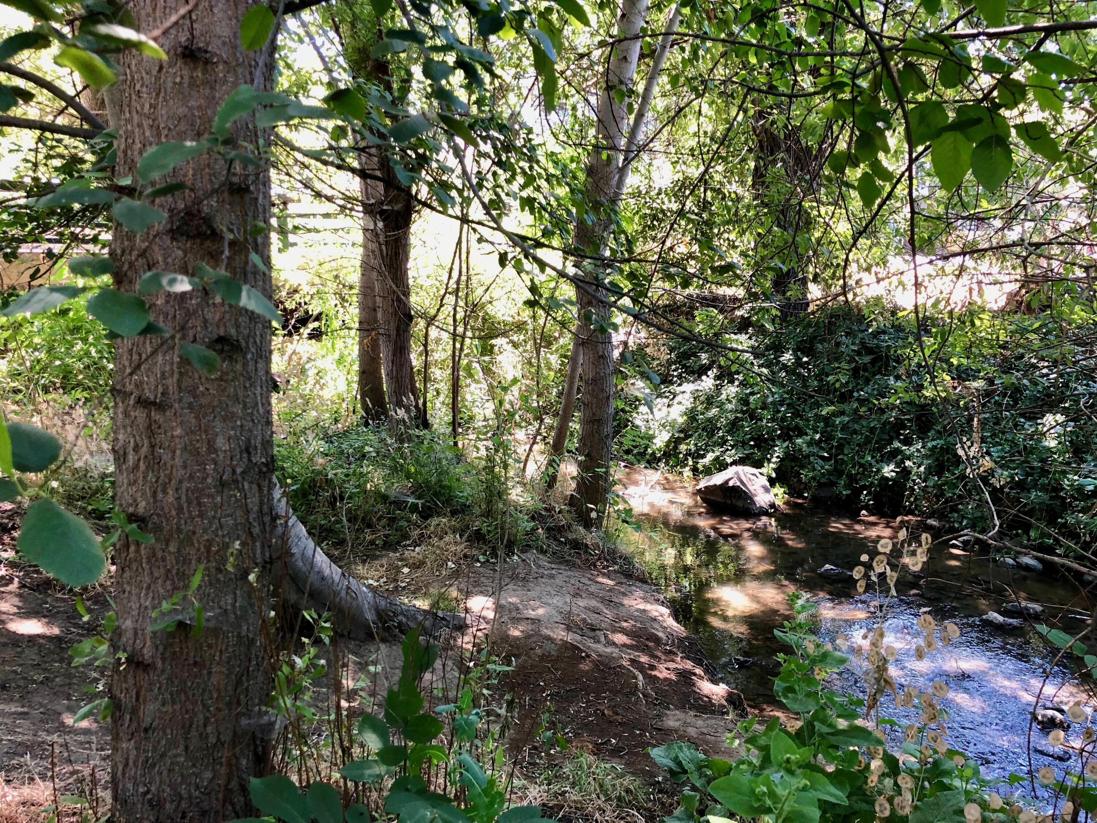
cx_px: 548
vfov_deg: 49.7
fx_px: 887
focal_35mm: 28
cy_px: 412
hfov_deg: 63.4
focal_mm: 4
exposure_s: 1/30
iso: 32
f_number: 1.8
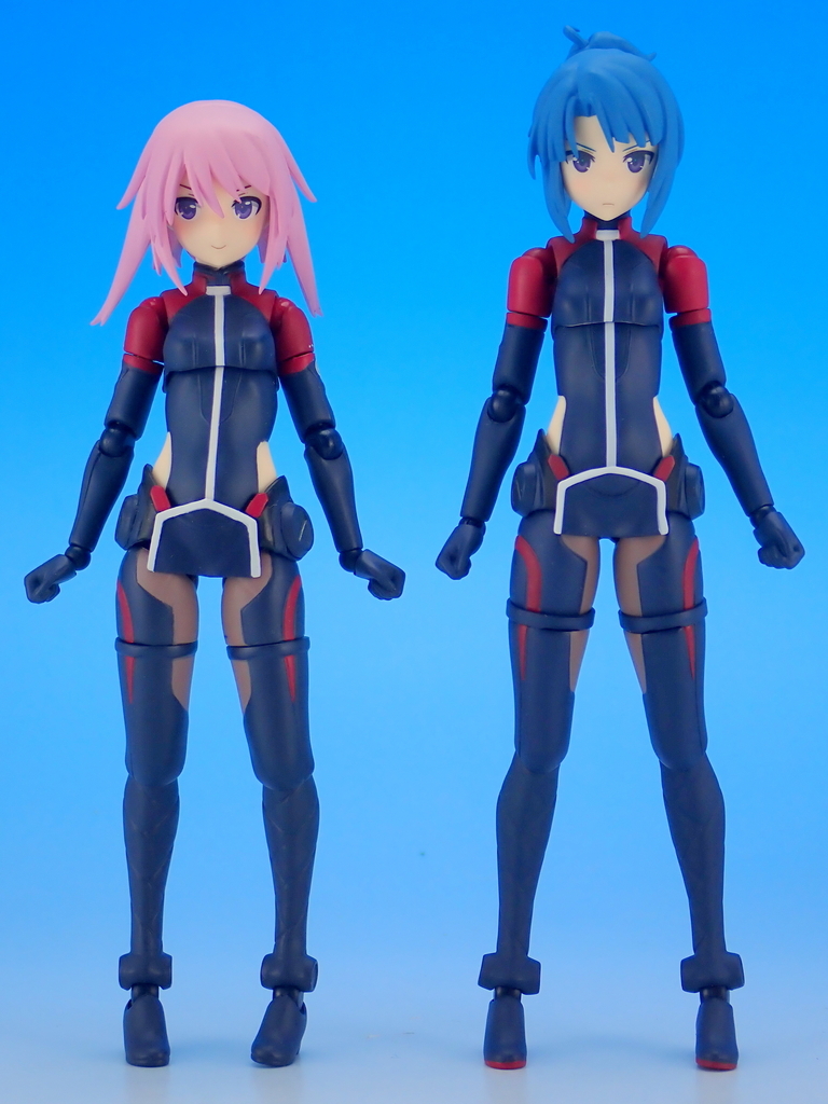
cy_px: 552
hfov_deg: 18.0
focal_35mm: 82
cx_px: 414
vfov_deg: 23.8
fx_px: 2615
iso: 100
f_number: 4.3
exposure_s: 1/20
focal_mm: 14.62
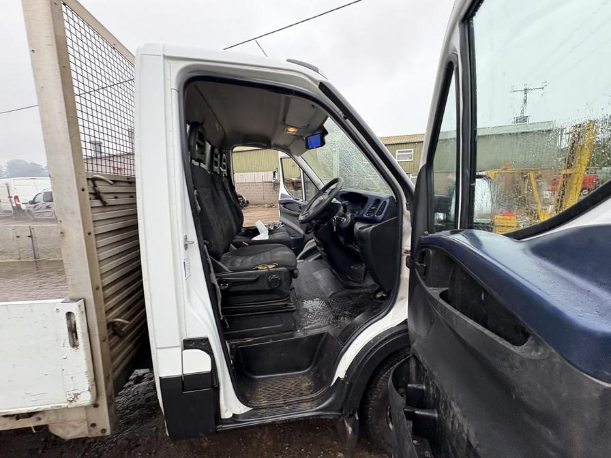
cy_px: 229
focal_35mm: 14
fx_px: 247
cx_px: 306
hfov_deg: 102.1
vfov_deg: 85.7
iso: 125
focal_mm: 2.22
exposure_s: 1/99
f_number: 2.2
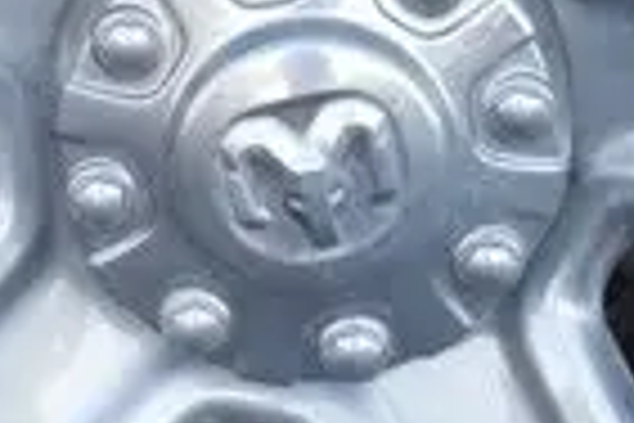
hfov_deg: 10.3
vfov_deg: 6.9
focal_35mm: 199
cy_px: 11
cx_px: 265
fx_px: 3504
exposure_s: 1/60
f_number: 10
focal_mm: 21
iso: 640
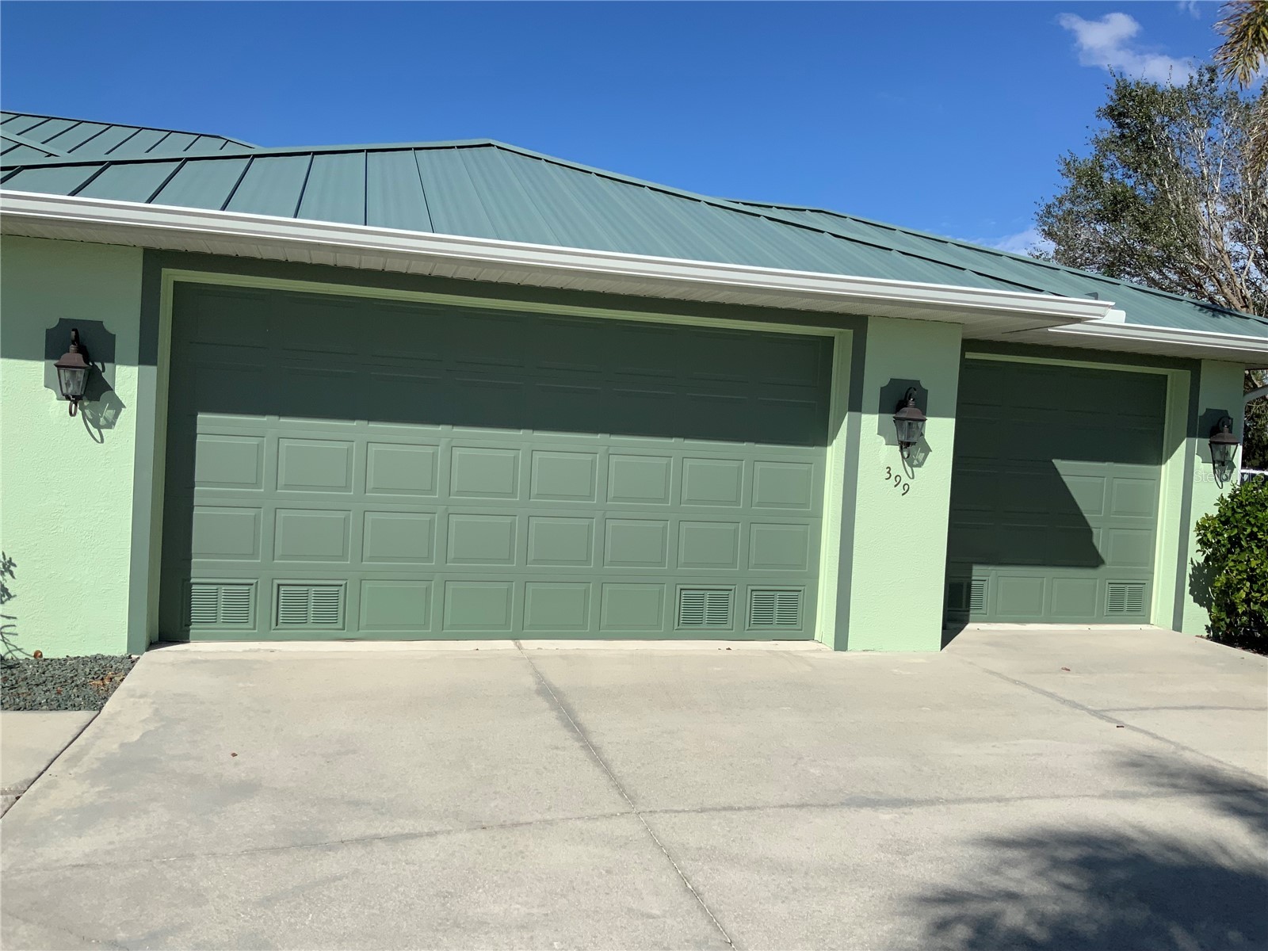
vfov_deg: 48.2
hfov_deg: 61.7
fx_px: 1062
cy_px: 476
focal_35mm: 29
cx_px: 634
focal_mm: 3
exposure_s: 1/4065
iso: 20
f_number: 1.8
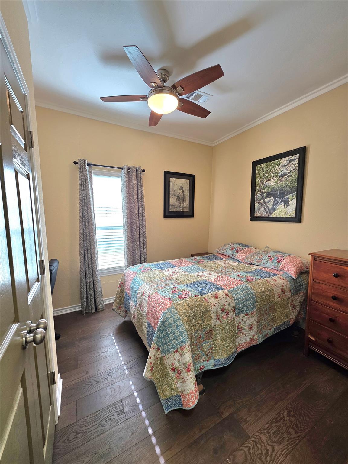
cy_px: 232
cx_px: 174
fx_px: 174
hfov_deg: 89.9
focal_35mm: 13
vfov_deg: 106.2
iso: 100
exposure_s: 1/120
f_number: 1.9
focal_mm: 2.2
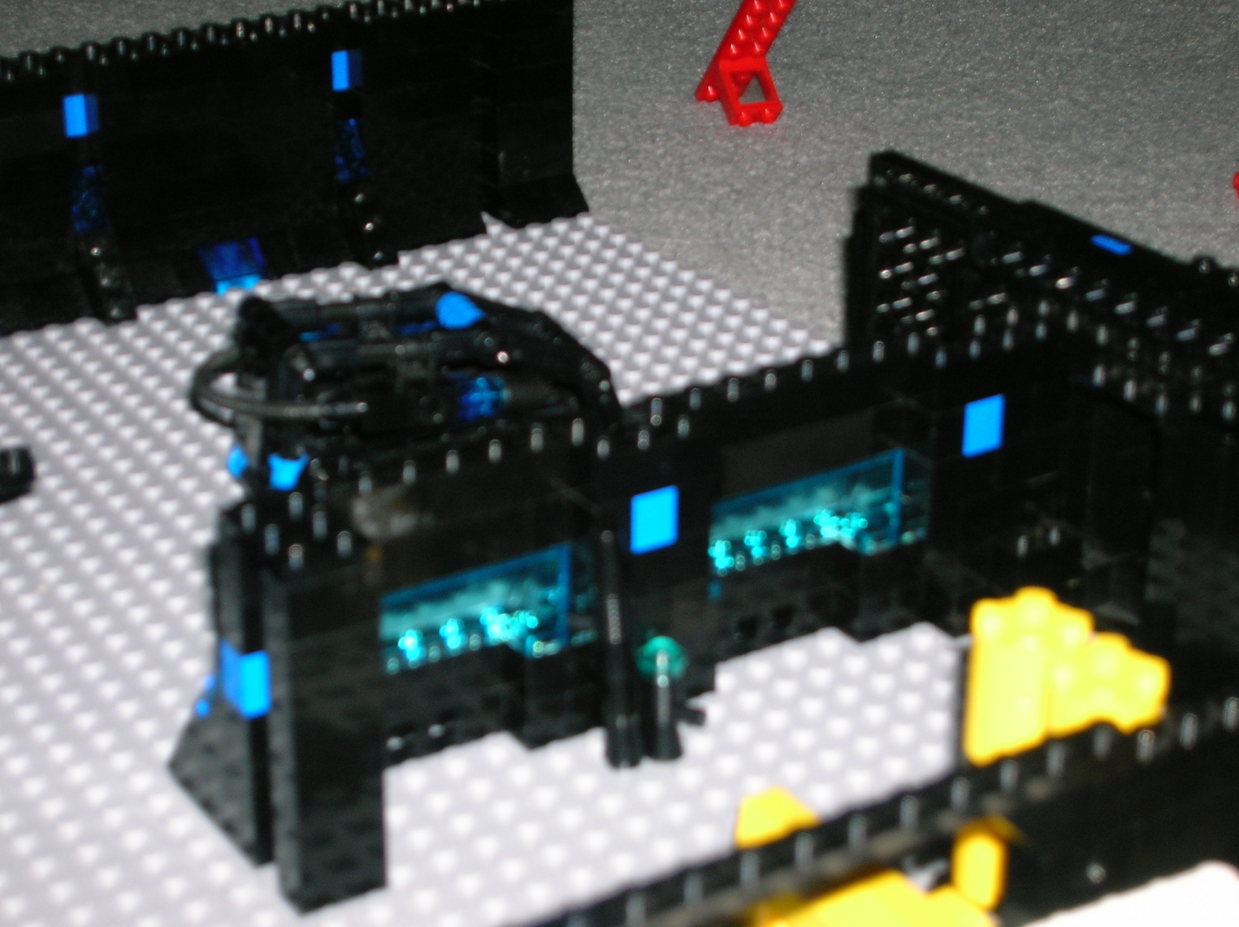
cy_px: 464
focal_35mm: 70
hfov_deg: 27.8
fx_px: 2503
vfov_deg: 21.0
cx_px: 620
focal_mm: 11.7
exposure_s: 1/60.1
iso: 50
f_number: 3.9
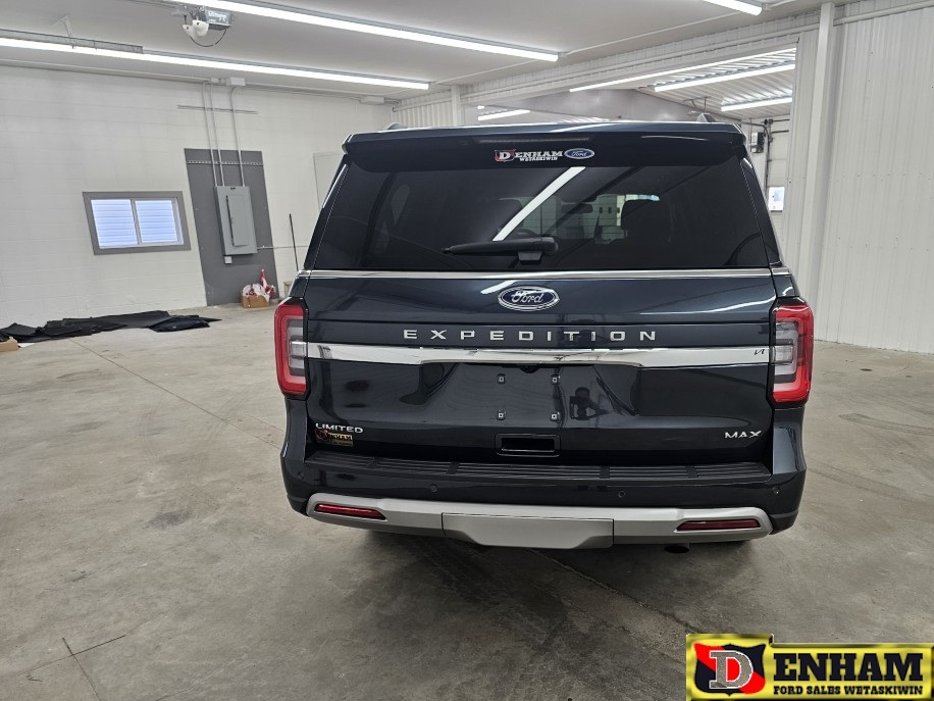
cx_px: 467
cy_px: 350
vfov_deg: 58.9
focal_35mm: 23
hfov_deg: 73.9
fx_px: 621
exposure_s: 1/180
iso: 125
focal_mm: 6.3
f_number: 1.7
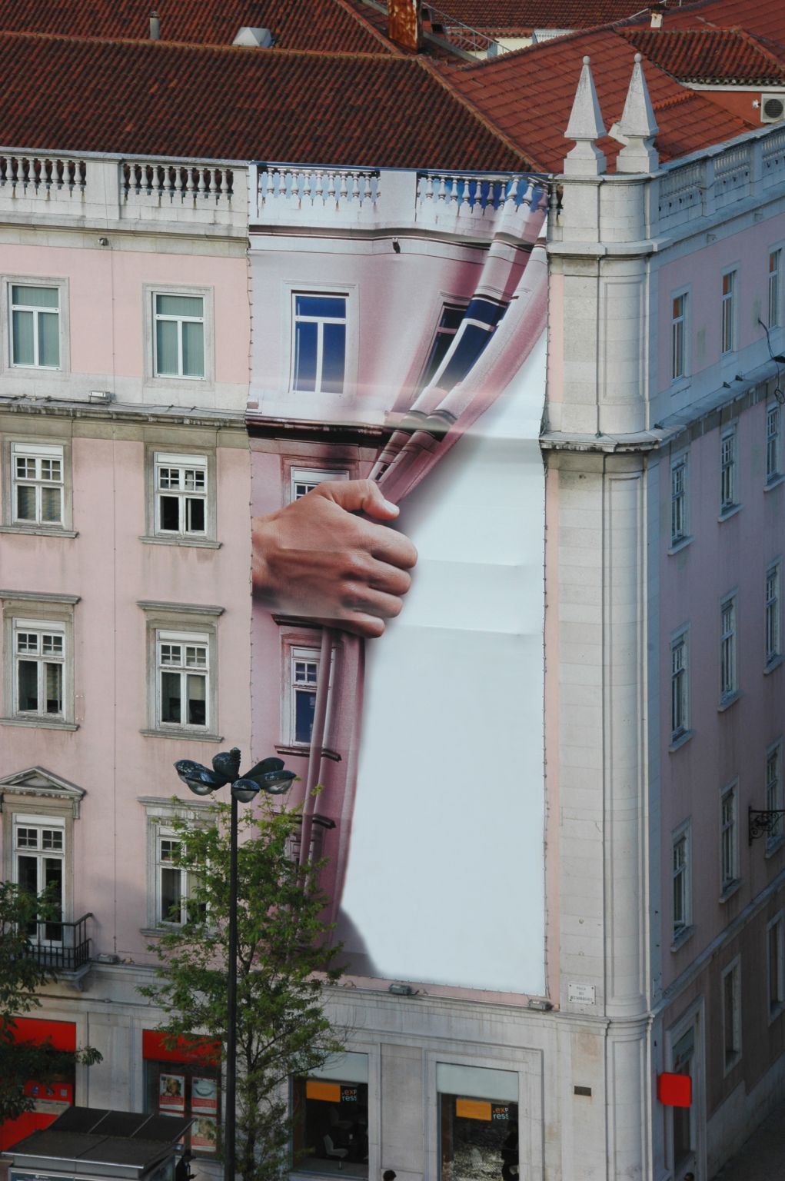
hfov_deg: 10.1
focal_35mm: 135
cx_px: 392
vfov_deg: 15.2
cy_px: 590
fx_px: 4424
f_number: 16
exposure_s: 1/100
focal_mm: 90
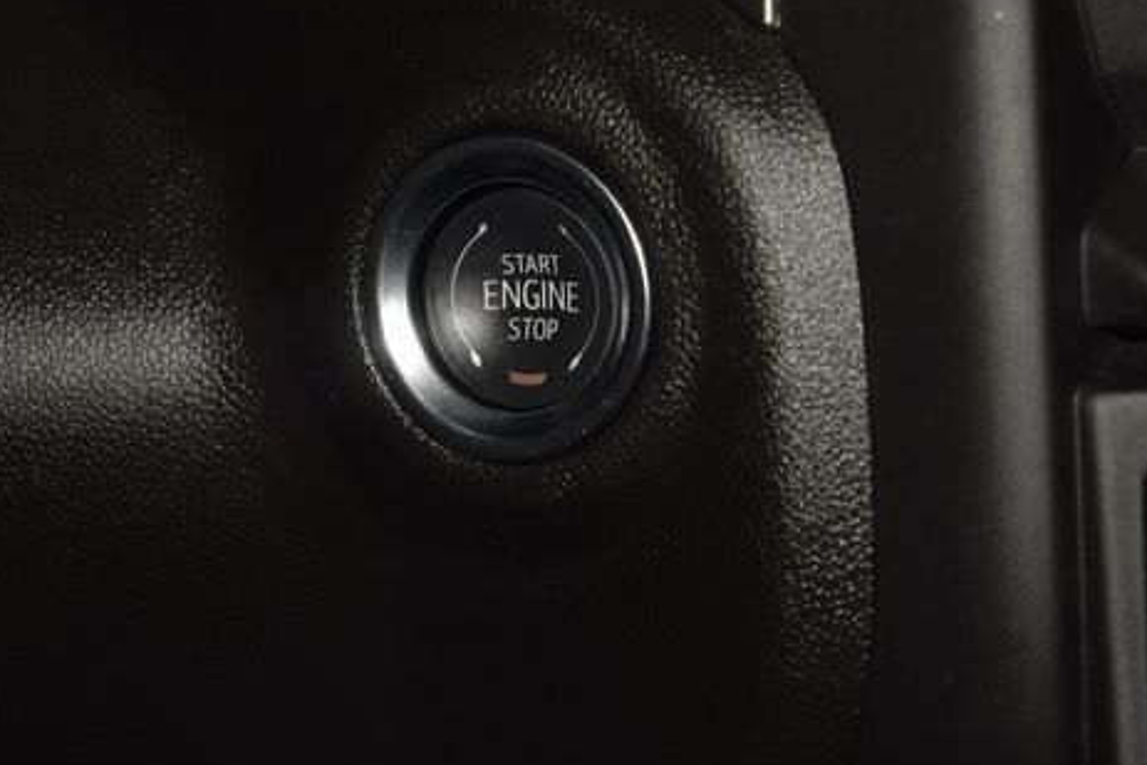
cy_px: 301
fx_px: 4621
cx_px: 543
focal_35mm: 145
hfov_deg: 14.1
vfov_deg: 9.5
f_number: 8
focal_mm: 70
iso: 100
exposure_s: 1/125
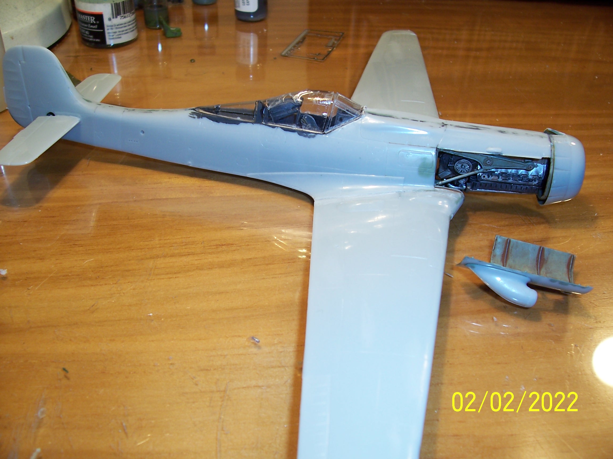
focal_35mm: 34
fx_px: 602
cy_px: 230
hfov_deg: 54.0
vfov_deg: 41.8
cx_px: 306
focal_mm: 5.6
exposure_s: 1/90
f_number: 2.7
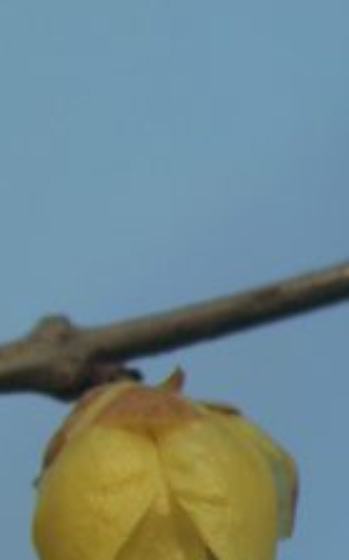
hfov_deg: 1.0
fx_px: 20905
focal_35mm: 1371
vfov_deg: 1.5
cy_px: 401
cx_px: -412
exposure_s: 1/400
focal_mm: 250
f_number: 8
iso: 200
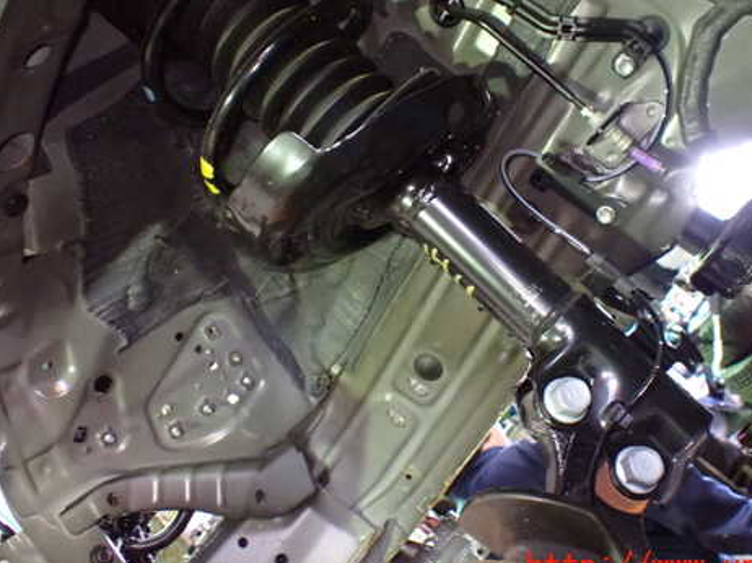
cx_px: 405
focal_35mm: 39
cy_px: 223
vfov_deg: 36.6
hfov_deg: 47.8
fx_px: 847
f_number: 2.3
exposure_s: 1/30
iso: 1250
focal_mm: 5.4
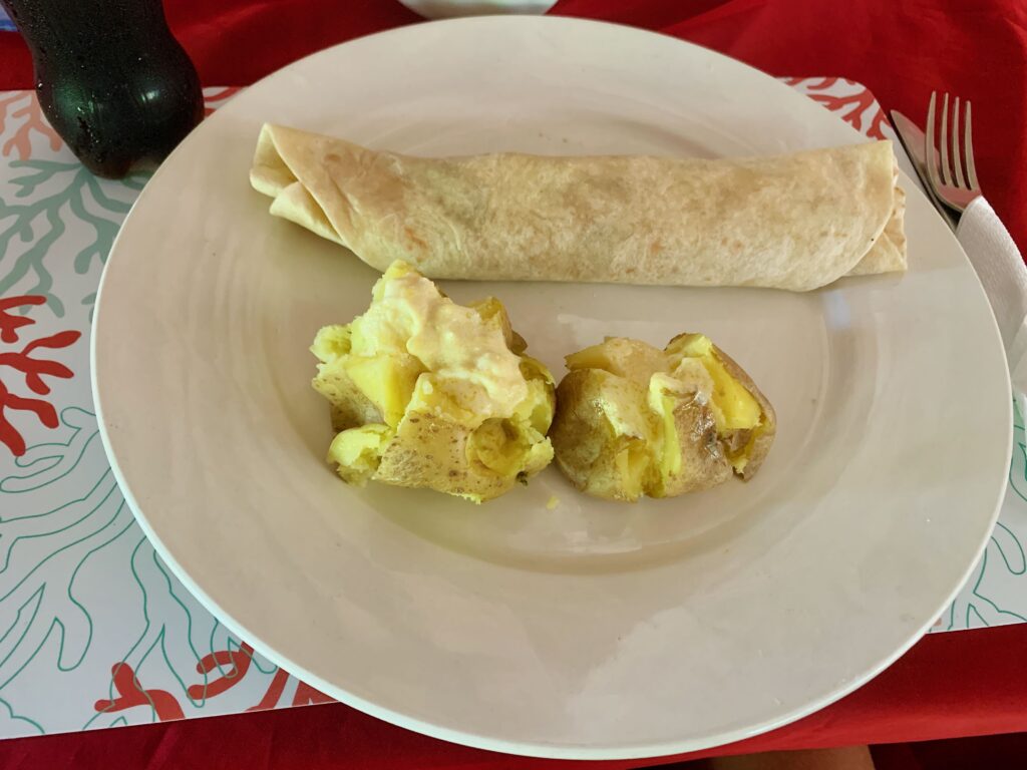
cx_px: 514
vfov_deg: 53.1
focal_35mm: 26
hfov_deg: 67.3
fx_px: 771
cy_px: 385
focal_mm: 4.25
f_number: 1.8
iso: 400
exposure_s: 1/50
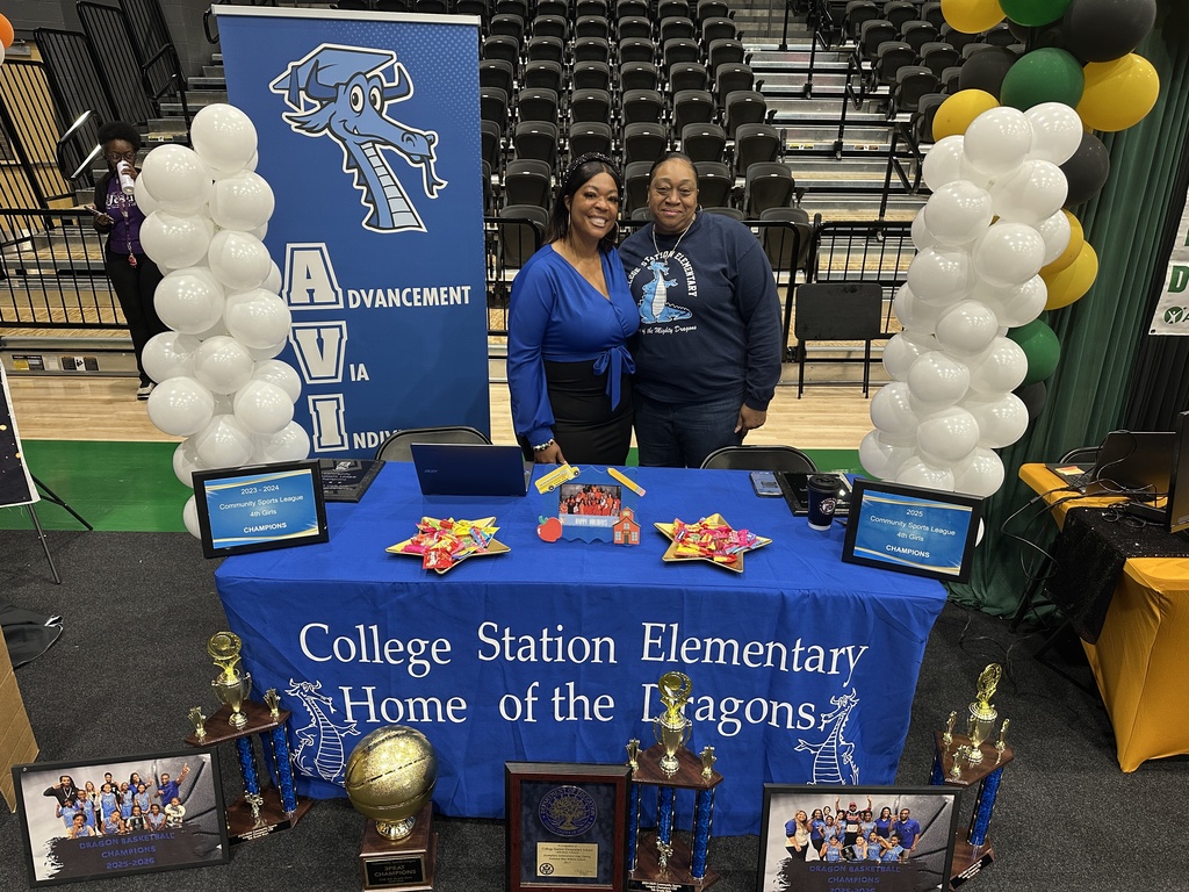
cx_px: 594
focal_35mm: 24
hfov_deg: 71.6
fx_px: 824
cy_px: 446
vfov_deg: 56.8
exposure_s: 1/91
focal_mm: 6.86
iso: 250
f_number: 1.78
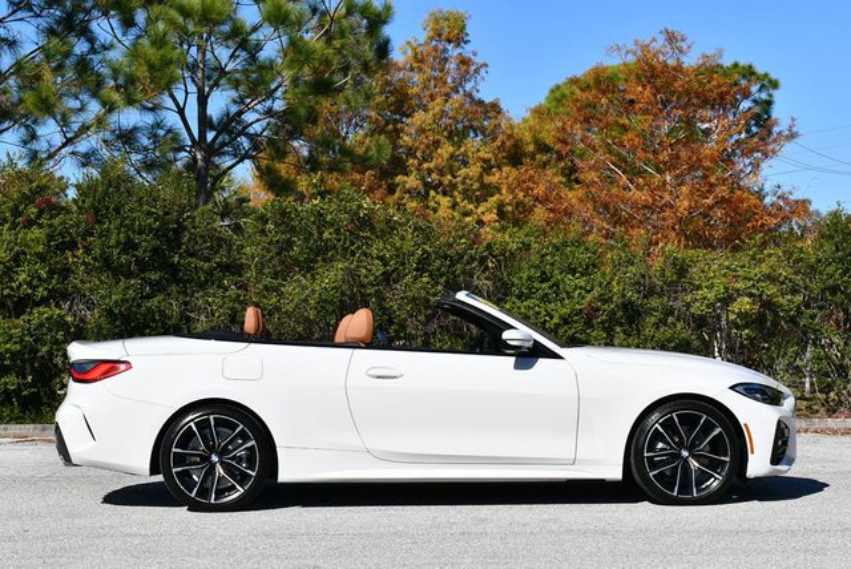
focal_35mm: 70
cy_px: 284
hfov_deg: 28.8
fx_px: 1656
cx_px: 426
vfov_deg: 19.5
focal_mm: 35
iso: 100
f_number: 9
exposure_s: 1/320
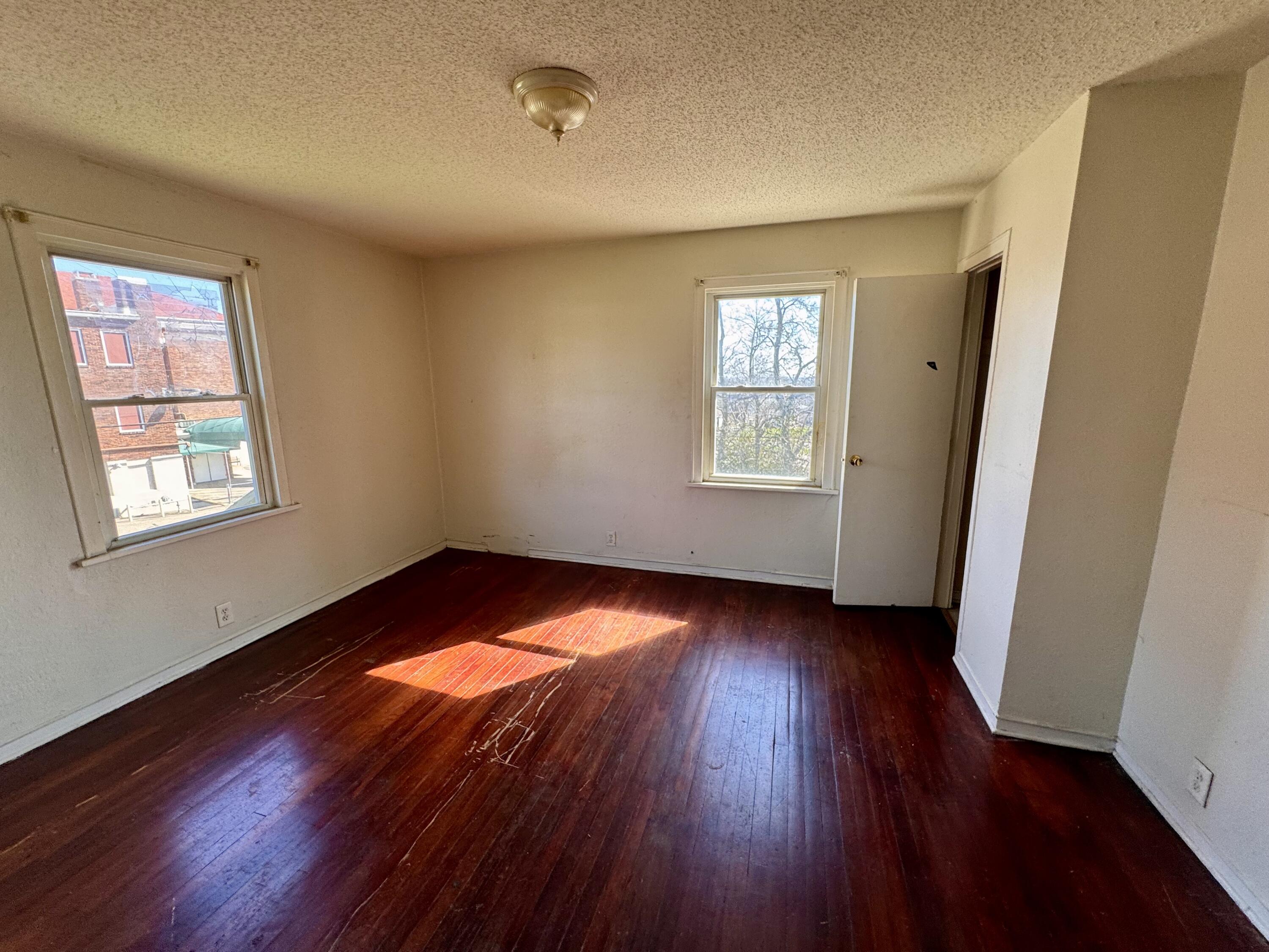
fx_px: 513
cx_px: 634
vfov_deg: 85.7
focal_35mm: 14
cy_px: 476
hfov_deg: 102.1
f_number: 2.2
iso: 64
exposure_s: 1/99
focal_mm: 2.22
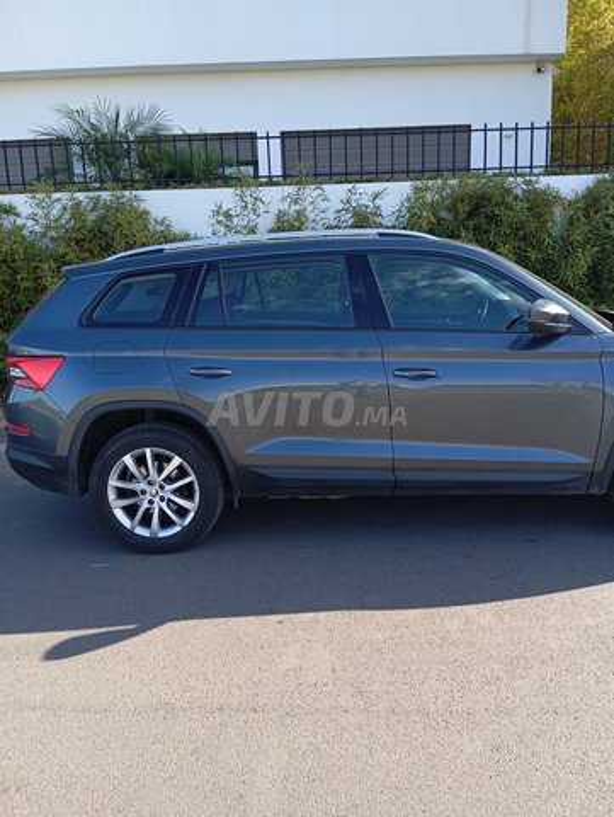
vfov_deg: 63.4
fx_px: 661
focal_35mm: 28
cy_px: 408
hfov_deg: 49.8
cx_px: 307
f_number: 1.8
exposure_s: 1/157
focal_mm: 4.22
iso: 106
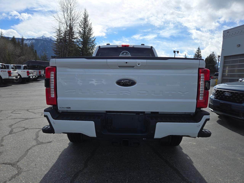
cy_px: 92
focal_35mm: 23
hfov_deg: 73.9
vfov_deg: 58.9
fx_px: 162
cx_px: 122
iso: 25
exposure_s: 1/2436
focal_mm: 5.4
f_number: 1.8
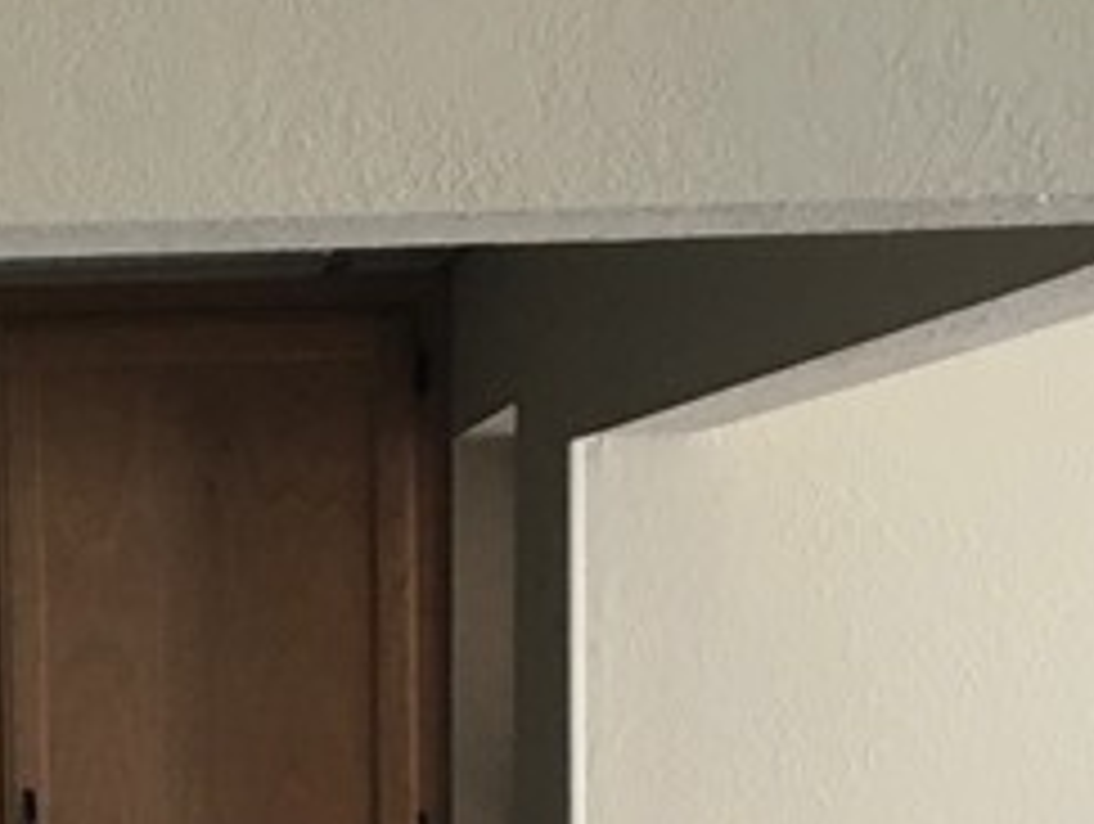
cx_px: -95
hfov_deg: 15.7
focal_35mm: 122
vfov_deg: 11.5
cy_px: 1382
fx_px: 3861
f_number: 2.2
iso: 40
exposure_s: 1/30
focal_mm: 4.15
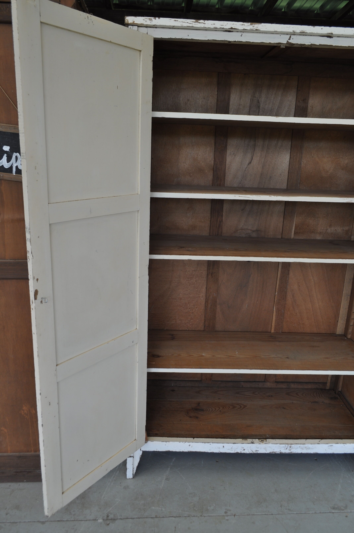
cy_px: 266
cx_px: 177
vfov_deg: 67.4
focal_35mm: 27
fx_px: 399
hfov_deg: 47.8
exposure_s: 1/125
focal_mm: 18
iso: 280
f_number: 5.6
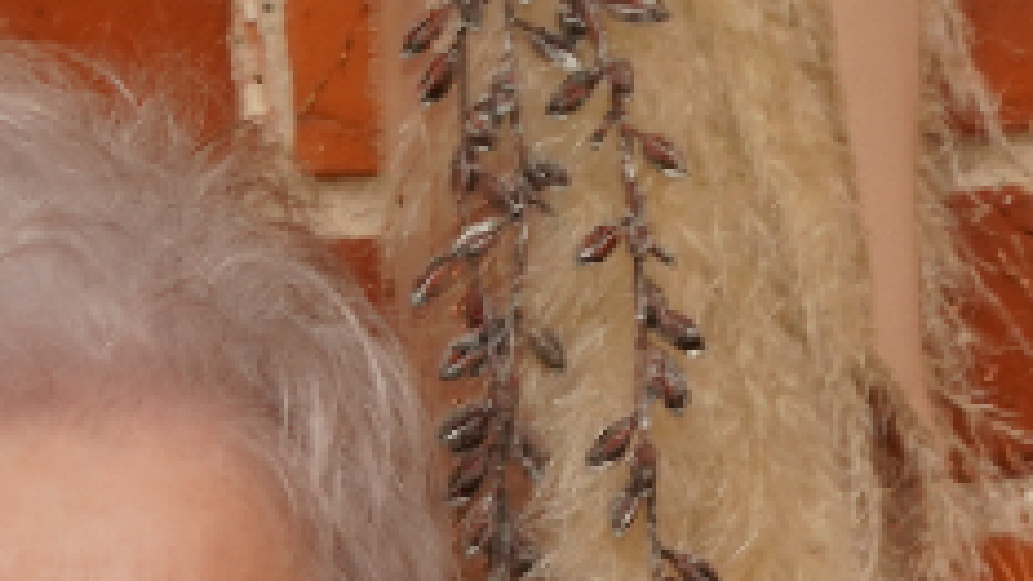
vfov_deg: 2.0
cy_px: 1750
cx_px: 1237
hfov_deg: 3.5
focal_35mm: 615
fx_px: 16844
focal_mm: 105
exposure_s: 1/100
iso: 640
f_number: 7.1
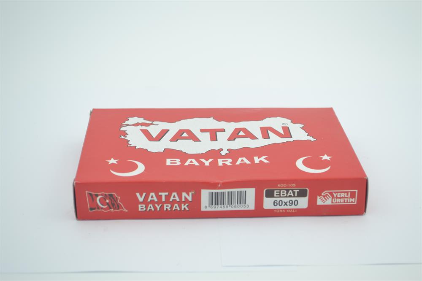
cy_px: 140
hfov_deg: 31.9
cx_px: 211
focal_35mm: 63
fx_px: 738
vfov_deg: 21.6
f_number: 5.3
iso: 100
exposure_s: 1/60
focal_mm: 42
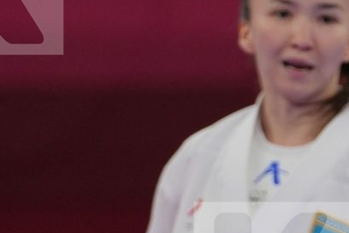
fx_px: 11429
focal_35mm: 1179
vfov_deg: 1.2
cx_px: 564
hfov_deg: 1.7
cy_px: 280
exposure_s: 1/1000
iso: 400
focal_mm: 178
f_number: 2.8
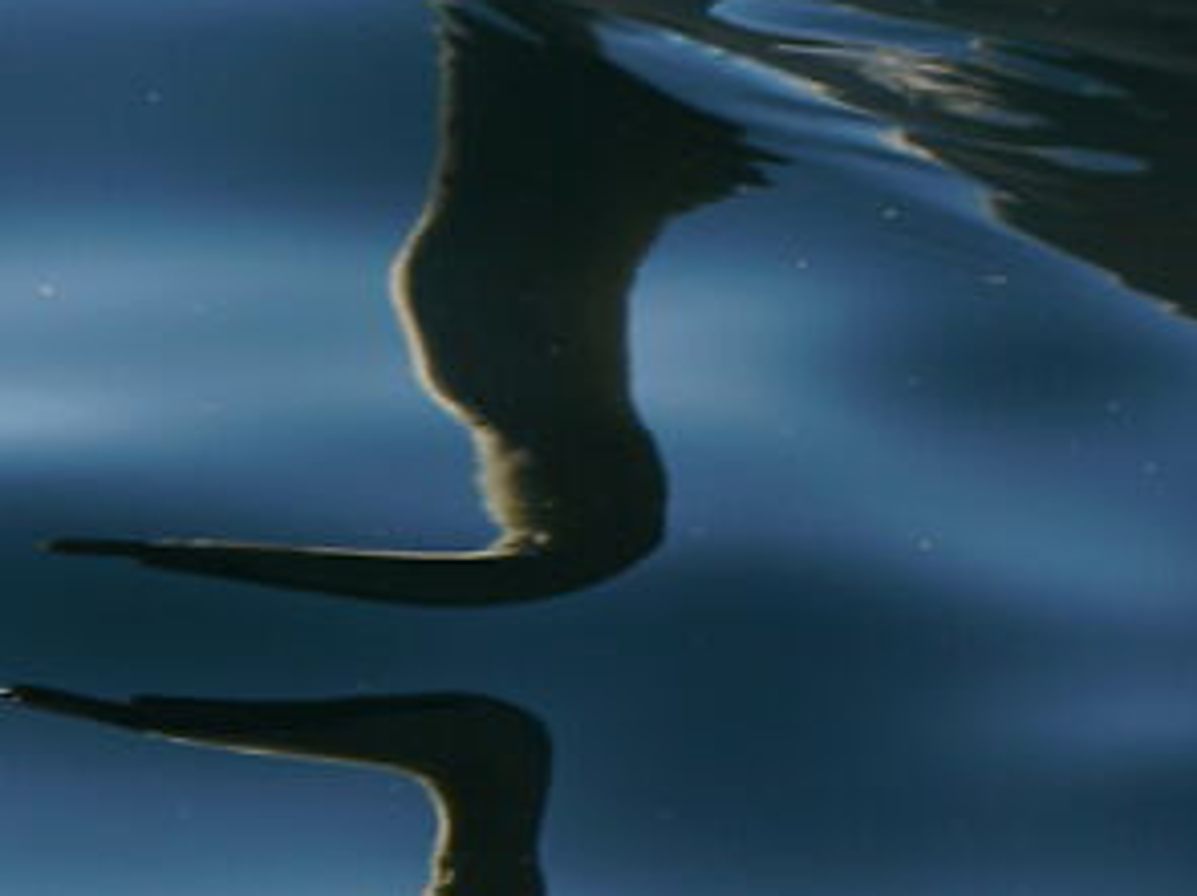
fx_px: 12167
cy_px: -963
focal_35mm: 352
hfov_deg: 5.6
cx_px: 812
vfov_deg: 4.2
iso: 100
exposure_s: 1/400
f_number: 5
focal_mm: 45
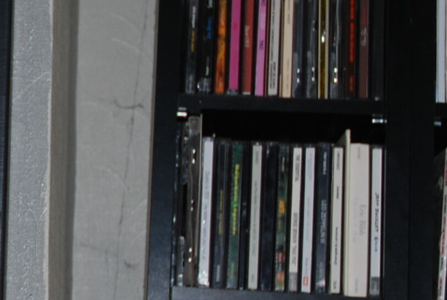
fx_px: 1789
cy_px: 130
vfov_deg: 9.6
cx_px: -297
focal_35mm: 144
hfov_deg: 13.2
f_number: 3.8
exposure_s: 1/60
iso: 200
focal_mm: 27
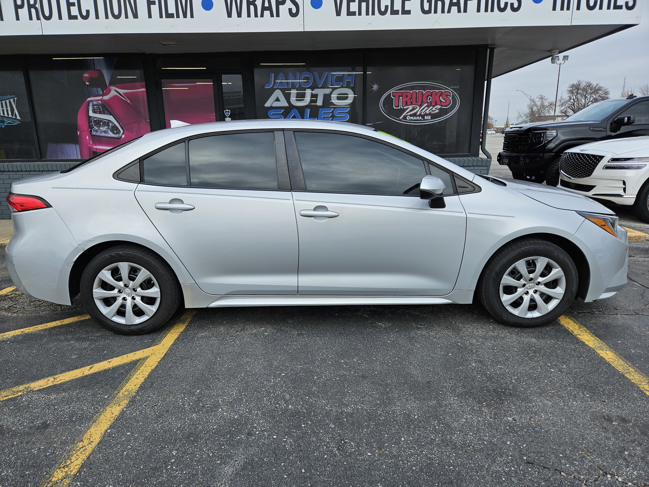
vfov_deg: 58.9
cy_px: 244
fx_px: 431
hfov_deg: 73.9
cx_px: 324
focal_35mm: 23
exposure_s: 1/1013
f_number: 1.8
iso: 25
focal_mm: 5.4
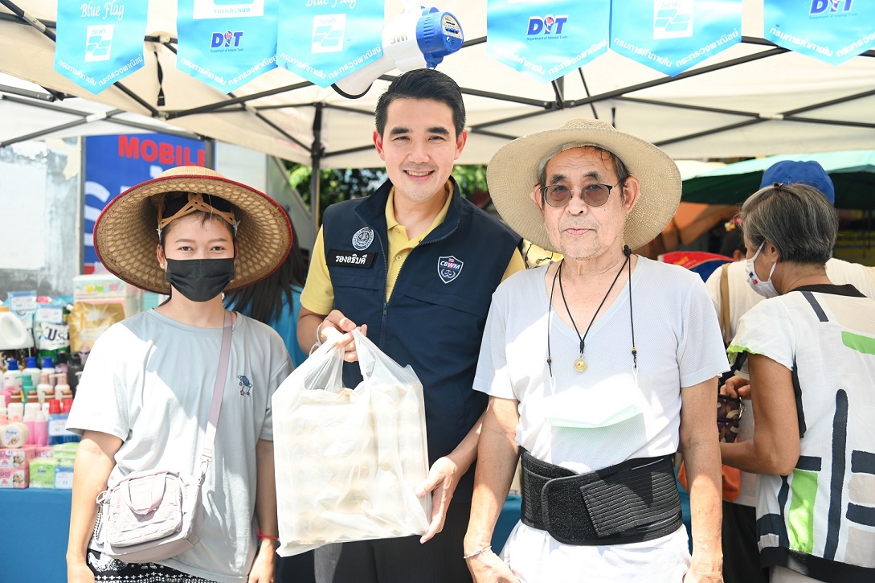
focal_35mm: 38
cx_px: 438
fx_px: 923
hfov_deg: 50.7
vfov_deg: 35.0
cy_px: 292
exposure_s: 1/320
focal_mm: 38
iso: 100
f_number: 4
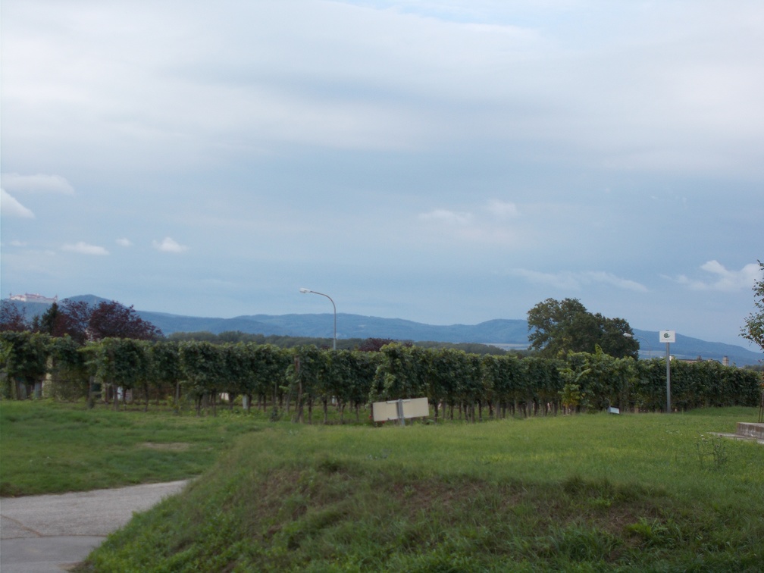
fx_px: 1677
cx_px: 382
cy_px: 286
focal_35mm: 76
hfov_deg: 25.7
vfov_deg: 19.4
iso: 80
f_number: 5.8
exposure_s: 1/200
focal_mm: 13.5
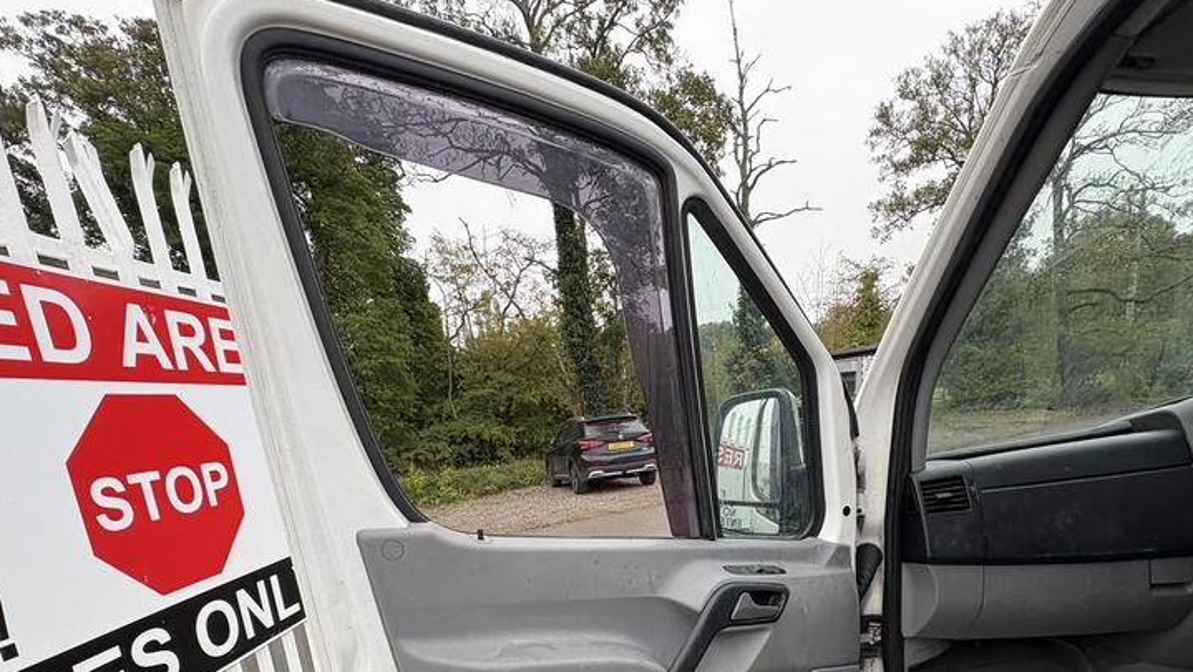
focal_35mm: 19
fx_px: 601
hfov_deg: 89.3
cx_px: 654
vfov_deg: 54.0
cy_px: 549
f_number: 2.2
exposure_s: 1/114
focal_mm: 2.22
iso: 40
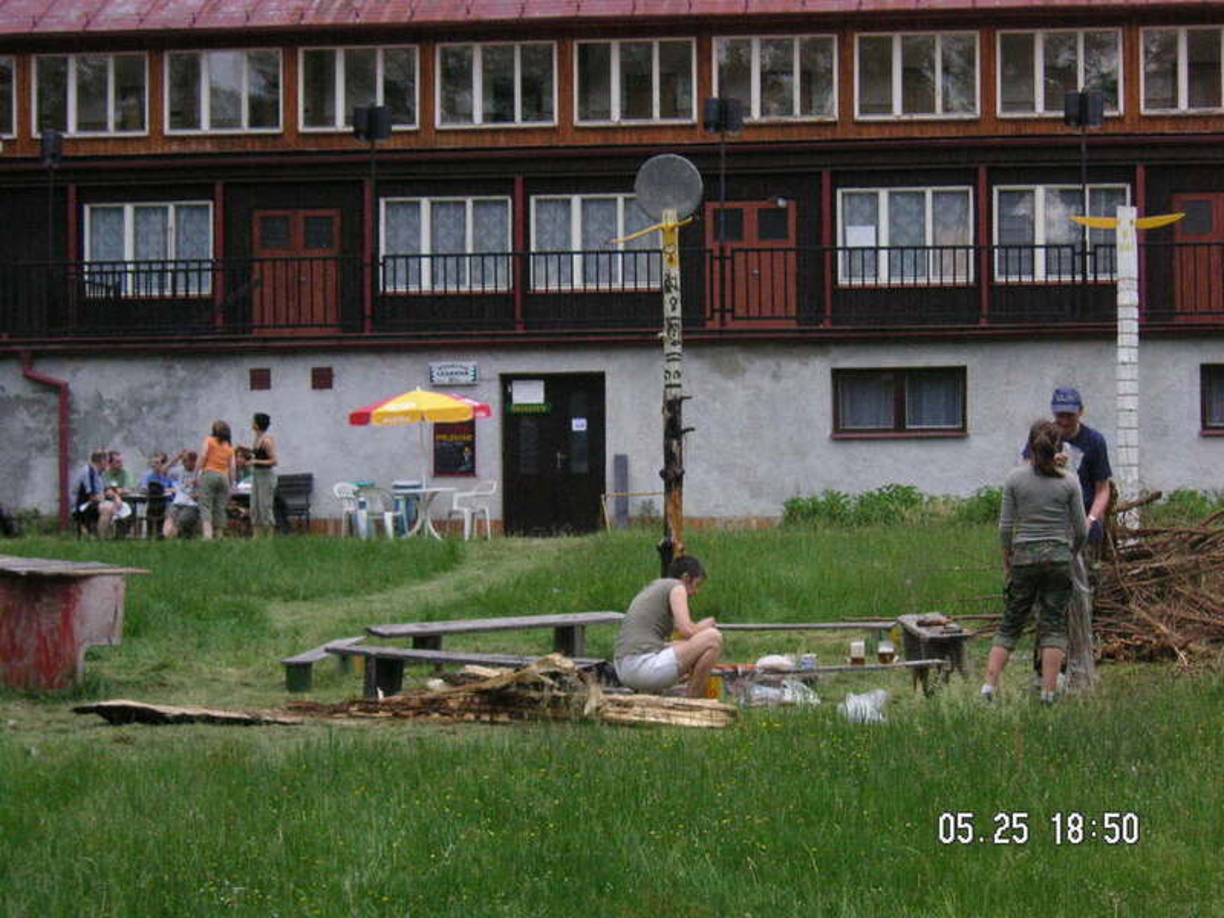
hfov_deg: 20.4
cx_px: 612
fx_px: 3394
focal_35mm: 96
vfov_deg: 15.4
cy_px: 459
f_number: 4.9
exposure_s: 1/90
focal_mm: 15.9
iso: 160
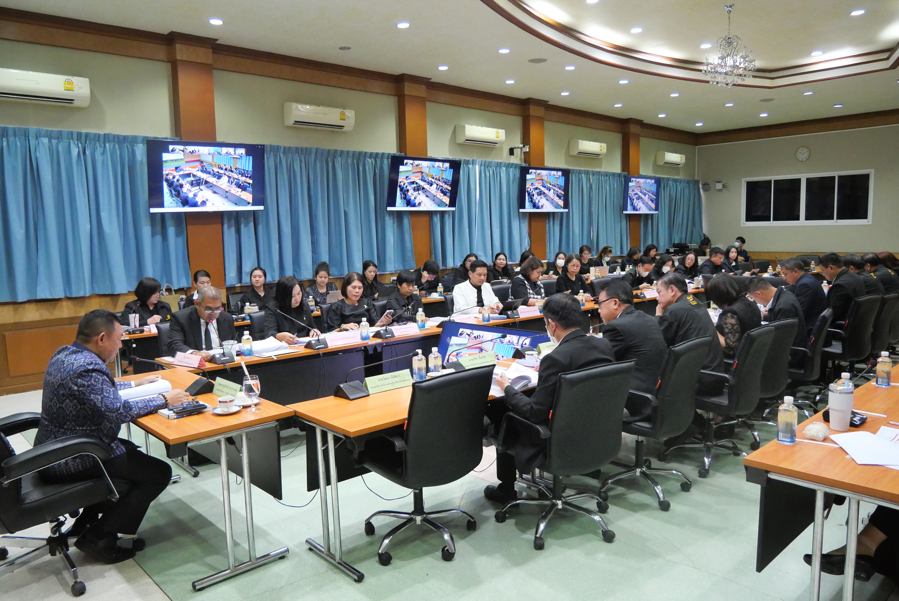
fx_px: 600
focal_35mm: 24
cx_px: 450
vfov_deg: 53.2
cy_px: 300
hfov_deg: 73.7
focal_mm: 12
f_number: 3.5
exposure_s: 1/125
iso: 3200
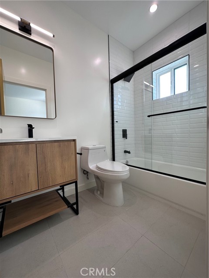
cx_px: 104
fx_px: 113
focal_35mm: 14
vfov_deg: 102.1
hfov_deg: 85.7
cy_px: 139
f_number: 2.2
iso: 50
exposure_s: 1/120
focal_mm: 2.22
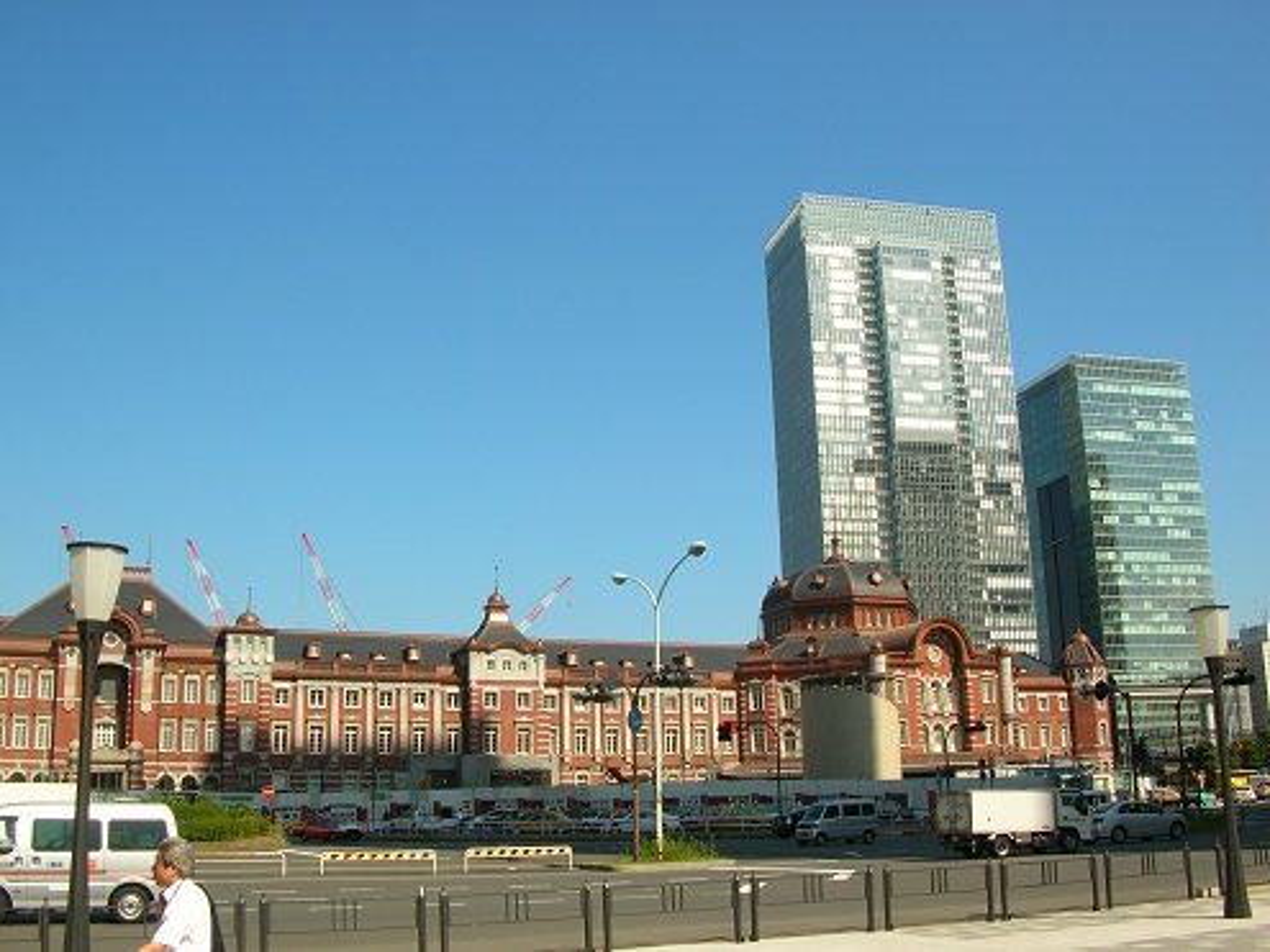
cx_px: 635
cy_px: 476
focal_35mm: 35
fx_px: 1284
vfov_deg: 40.7
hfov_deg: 52.6
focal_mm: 5.8
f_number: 5.6
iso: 50
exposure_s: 1/303
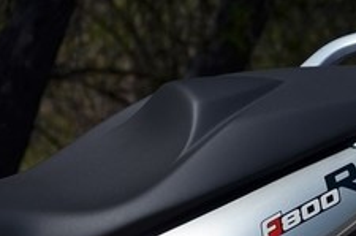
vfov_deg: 6.1
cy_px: 182
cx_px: 305
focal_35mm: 225
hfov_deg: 9.1
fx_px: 2220
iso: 100
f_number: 5.3
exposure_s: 1/2000
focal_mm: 75
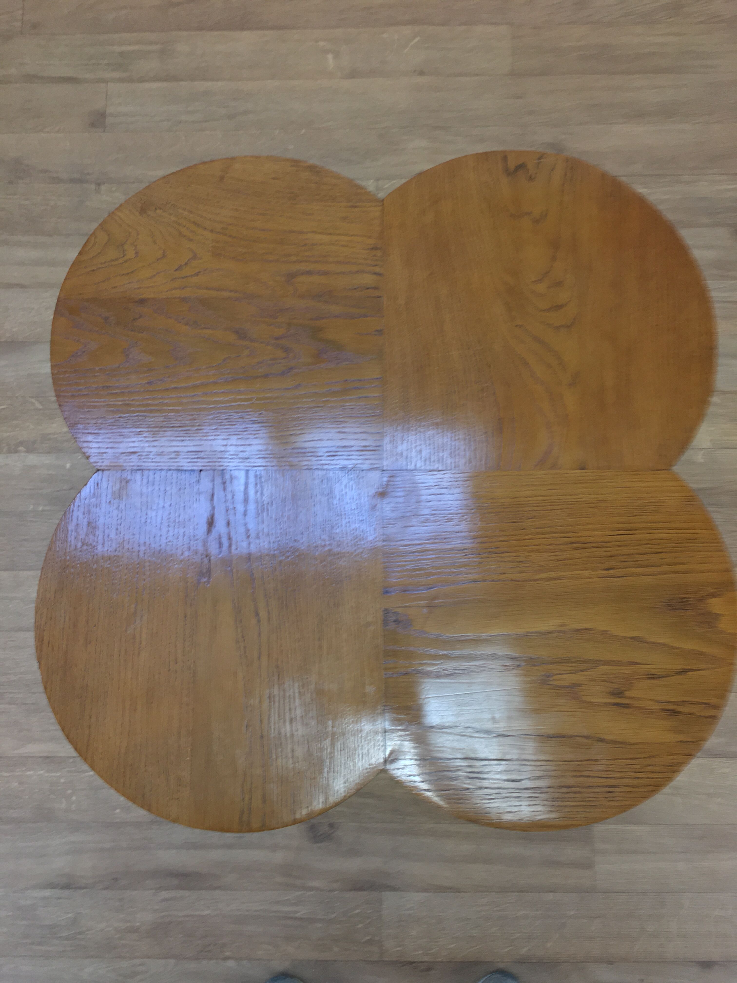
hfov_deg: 48.2
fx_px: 823
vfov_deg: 61.7
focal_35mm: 29
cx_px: 368
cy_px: 492
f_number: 2.2
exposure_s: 1/33
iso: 64
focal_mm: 4.15
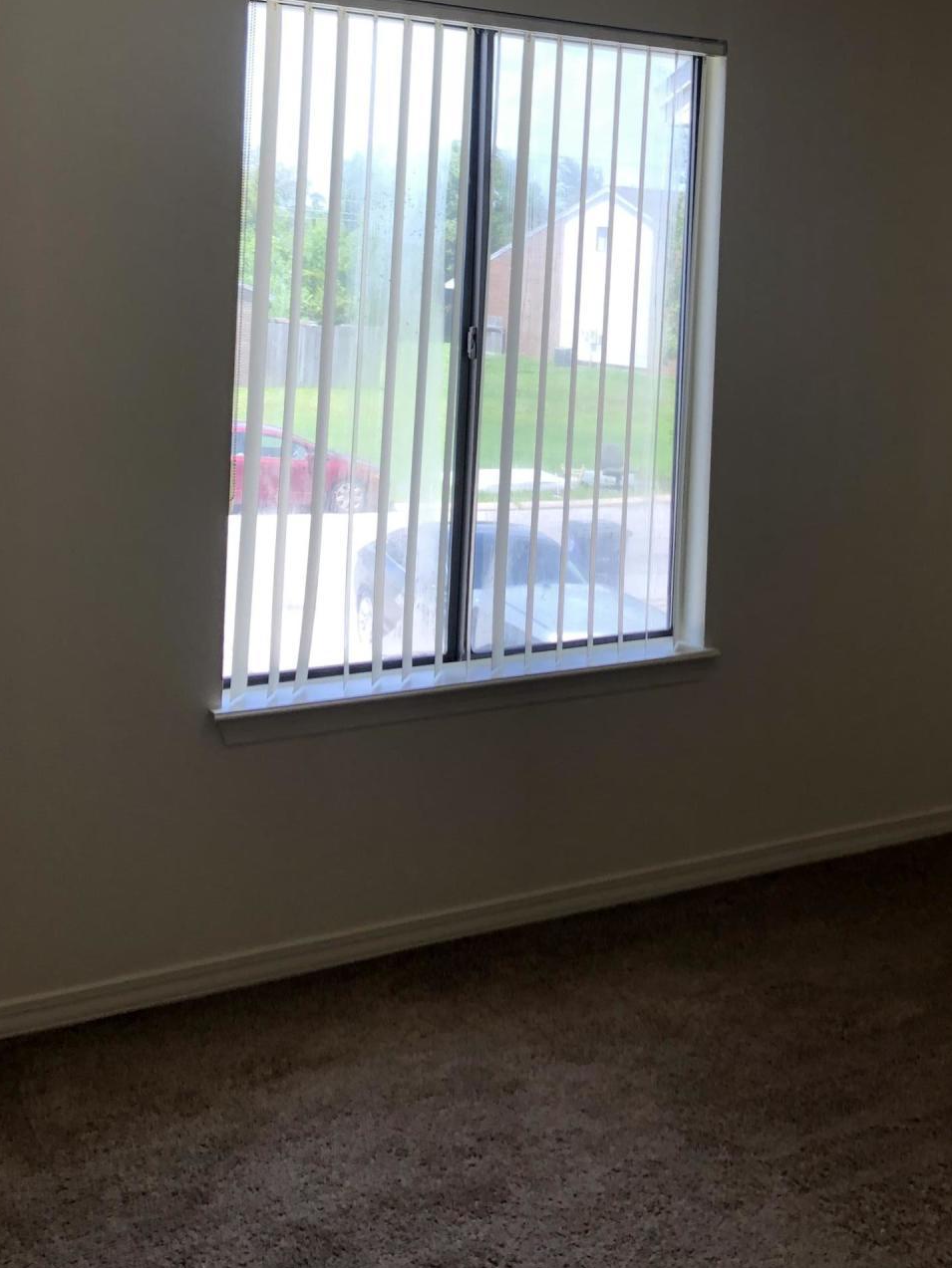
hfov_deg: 32.5
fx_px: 1613
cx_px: 657
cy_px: 308
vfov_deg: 41.6
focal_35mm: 44
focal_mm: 3.99
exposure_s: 1/120
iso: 32
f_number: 1.8
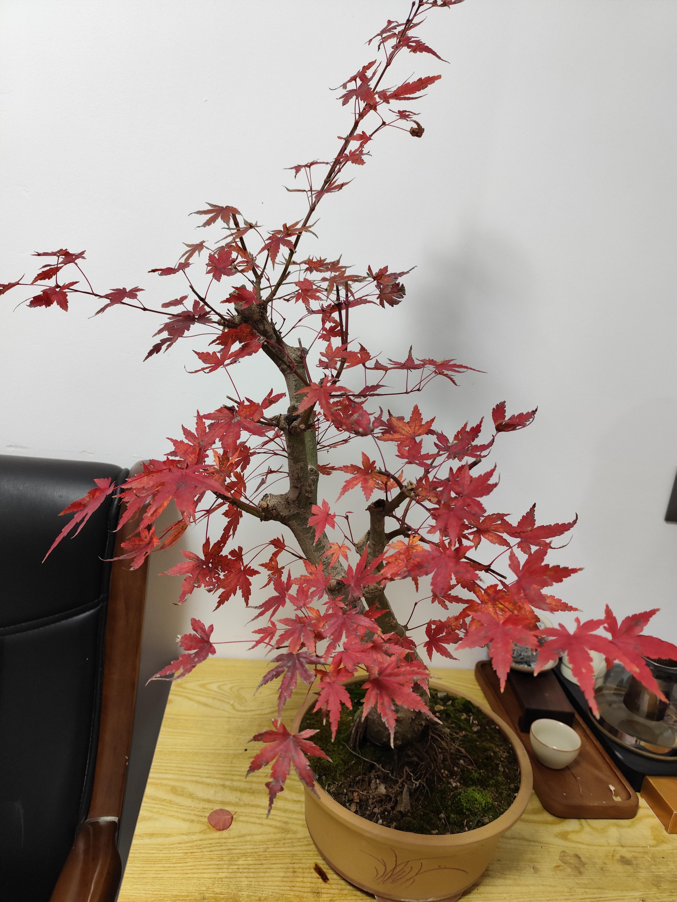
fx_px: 600
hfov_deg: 58.9
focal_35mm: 23
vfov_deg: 73.9
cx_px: 338
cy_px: 451
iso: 500
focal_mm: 6.19
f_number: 1.65
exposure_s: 1/50
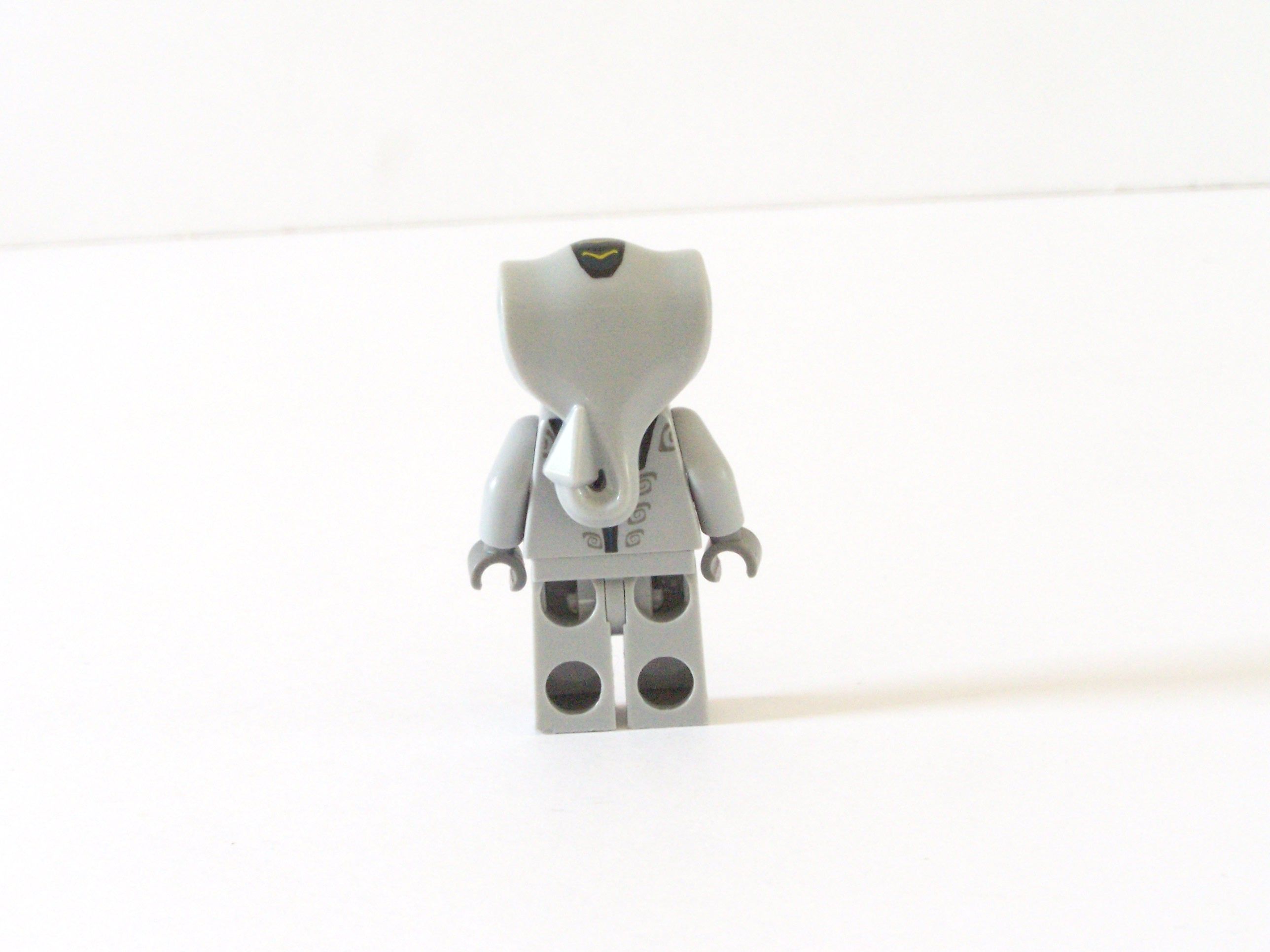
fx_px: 3008
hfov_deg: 23.8
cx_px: 635
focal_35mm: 82
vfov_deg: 18.0
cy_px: 476
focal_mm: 13.7
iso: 400
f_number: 8
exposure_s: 1/3
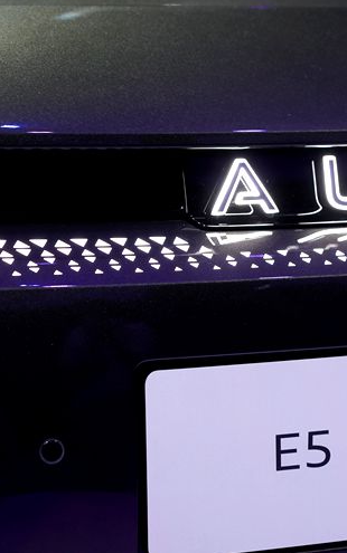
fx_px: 2448
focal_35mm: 162
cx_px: 329
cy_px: 276
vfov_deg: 12.9
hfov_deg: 8.1
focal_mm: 105
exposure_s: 1/125
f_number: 4.5
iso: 3200
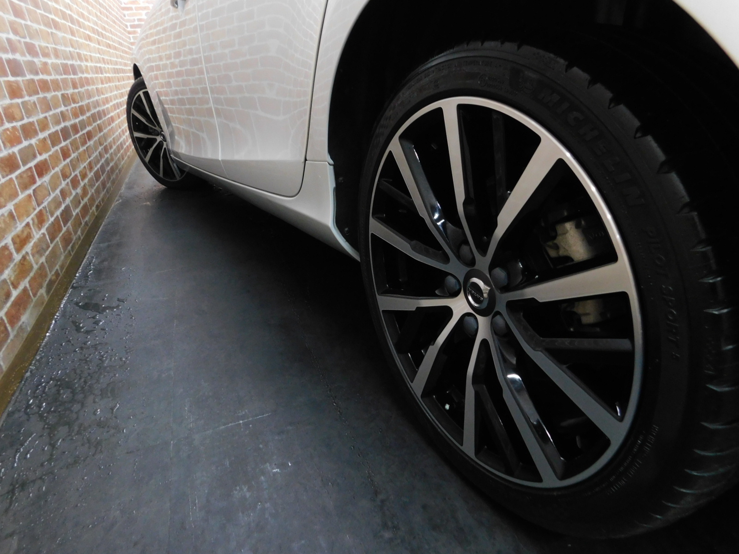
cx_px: 370
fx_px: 491
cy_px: 277
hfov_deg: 73.9
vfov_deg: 58.9
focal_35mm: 23
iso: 400
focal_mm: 4
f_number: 3
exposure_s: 1/25
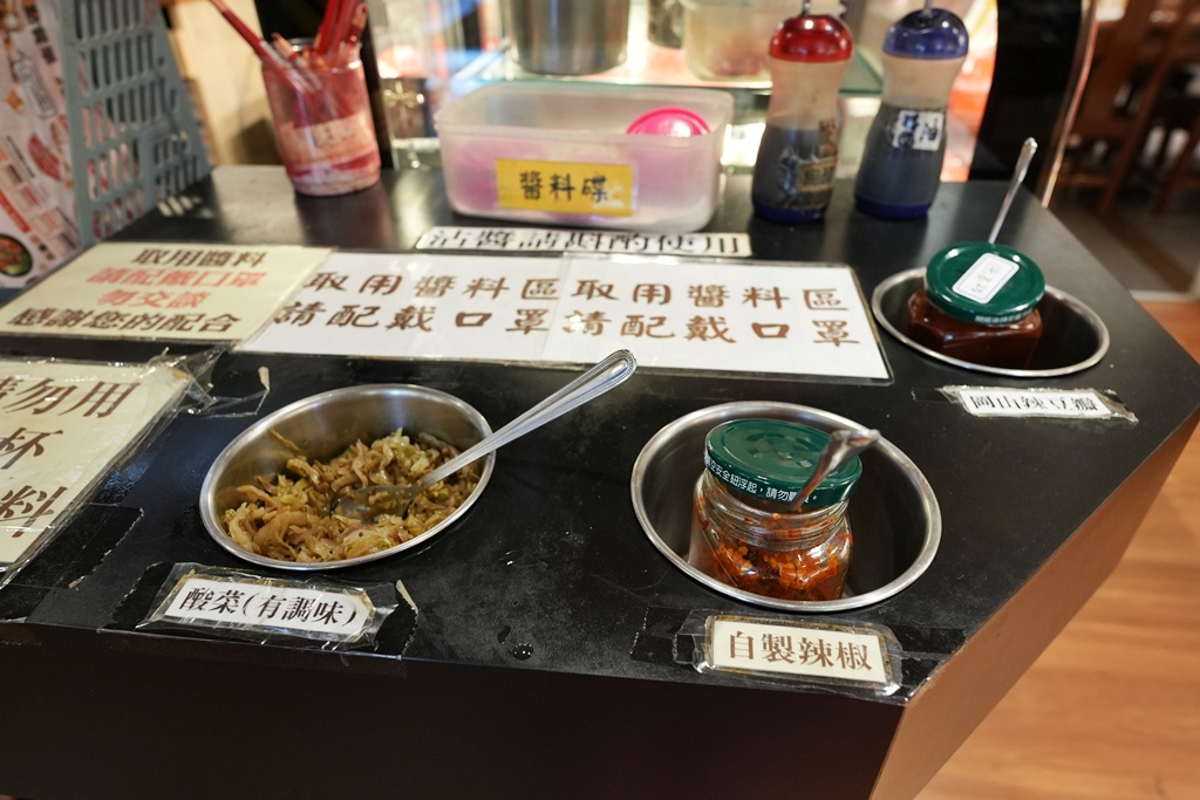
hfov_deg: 81.2
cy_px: 400
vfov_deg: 59.5
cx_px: 600
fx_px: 700
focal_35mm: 21
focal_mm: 14
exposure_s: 1/100
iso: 1600
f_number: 3.5
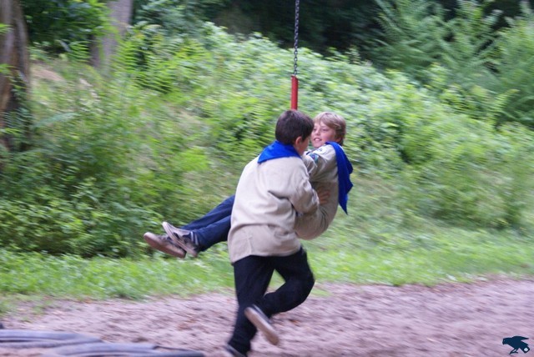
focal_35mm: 105
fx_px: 1559
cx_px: 267
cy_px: 178
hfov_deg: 19.4
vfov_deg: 13.1
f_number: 5.6
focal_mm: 70
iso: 800
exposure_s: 1/60
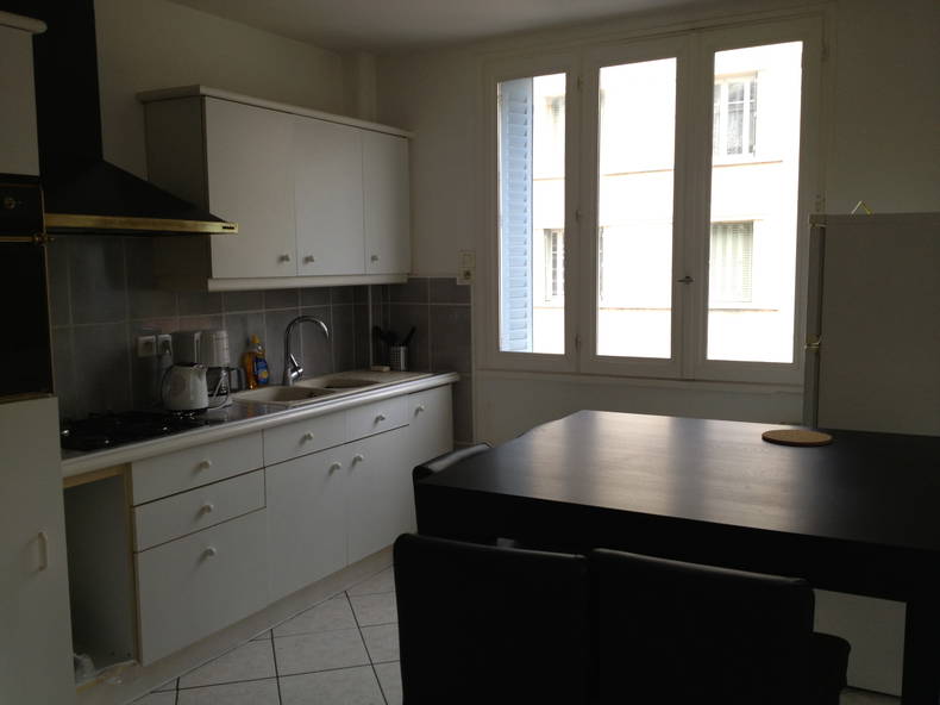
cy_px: 352
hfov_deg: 52.6
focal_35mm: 35
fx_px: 950
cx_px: 470
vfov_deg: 40.7
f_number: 2.4
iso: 64
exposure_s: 1/133
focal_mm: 4.28
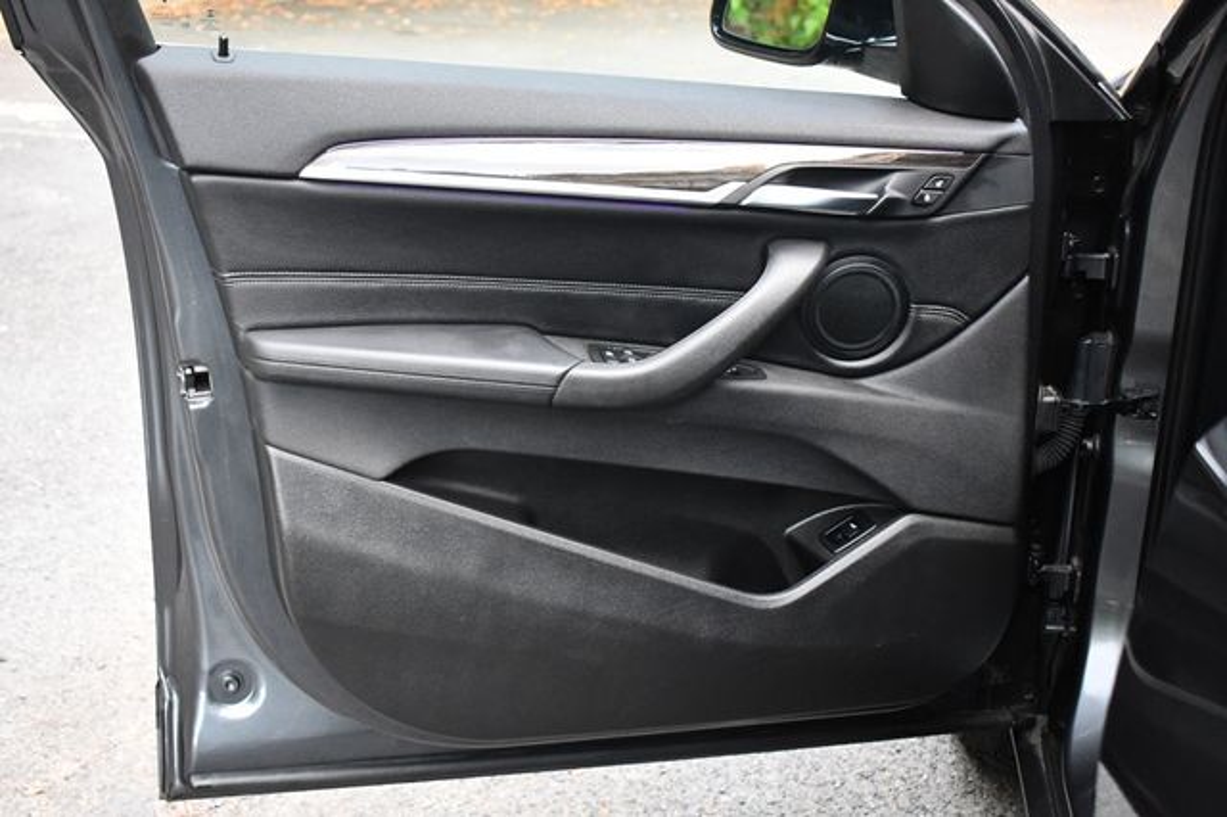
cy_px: 408
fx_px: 1533
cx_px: 614
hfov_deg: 43.6
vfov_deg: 29.8
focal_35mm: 45
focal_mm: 30
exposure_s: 1/125
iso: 2800
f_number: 4.2
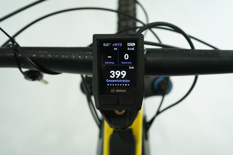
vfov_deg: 38.9
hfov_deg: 55.8
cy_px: 78
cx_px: 116
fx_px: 220
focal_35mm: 34
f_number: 5.6
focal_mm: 34
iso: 1600
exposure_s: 1/200
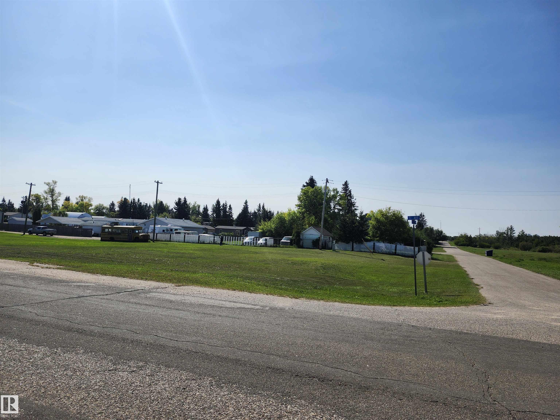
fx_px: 372
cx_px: 280
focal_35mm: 23
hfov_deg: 73.9
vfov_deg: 58.9
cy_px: 210
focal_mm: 5.54
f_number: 1.8
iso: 25
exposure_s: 1/4054
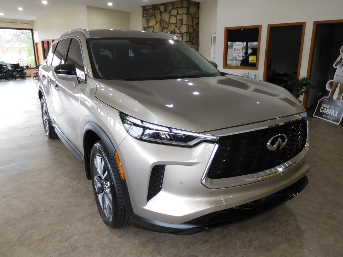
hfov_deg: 67.3
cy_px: 131
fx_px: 258
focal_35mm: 26
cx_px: 174
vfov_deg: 53.1
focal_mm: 4.5
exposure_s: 1/30
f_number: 3.4
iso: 320
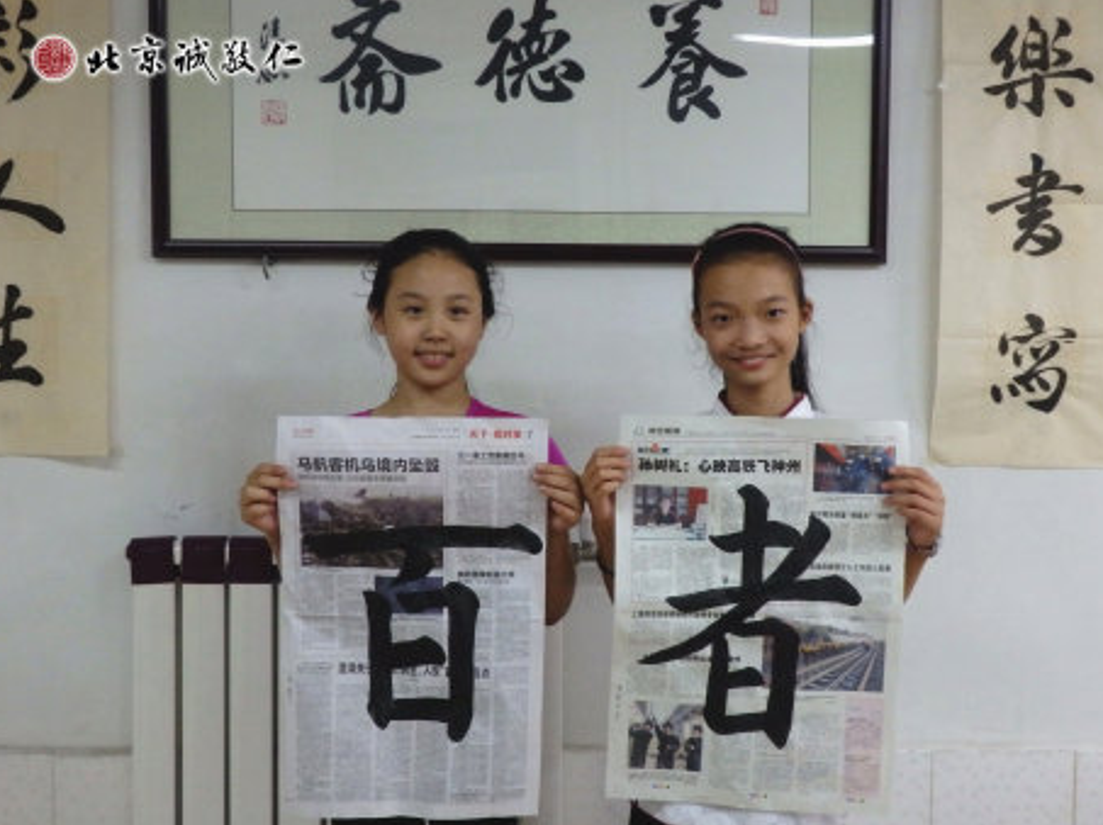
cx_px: 584
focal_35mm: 53
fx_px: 1687
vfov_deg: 27.5
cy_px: 437
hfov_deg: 36.2
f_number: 4
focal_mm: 8.9
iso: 800
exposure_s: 1/80
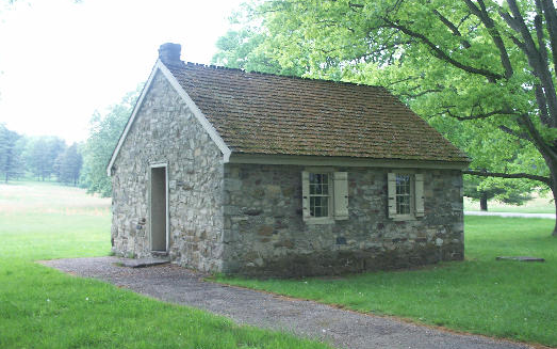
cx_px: 275
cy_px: 190
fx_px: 607
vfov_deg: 32.0
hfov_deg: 49.3
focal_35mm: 40
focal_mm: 9.69
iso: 100
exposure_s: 1/15
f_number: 2.8
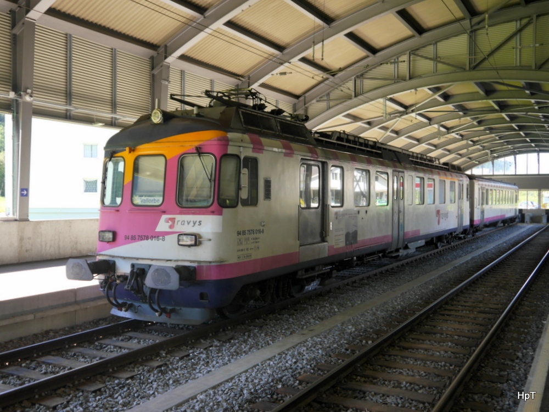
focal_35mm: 36
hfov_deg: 51.4
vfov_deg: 39.7
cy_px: 206
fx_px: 571
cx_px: 274
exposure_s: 1/100
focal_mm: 18
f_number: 4.1
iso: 160
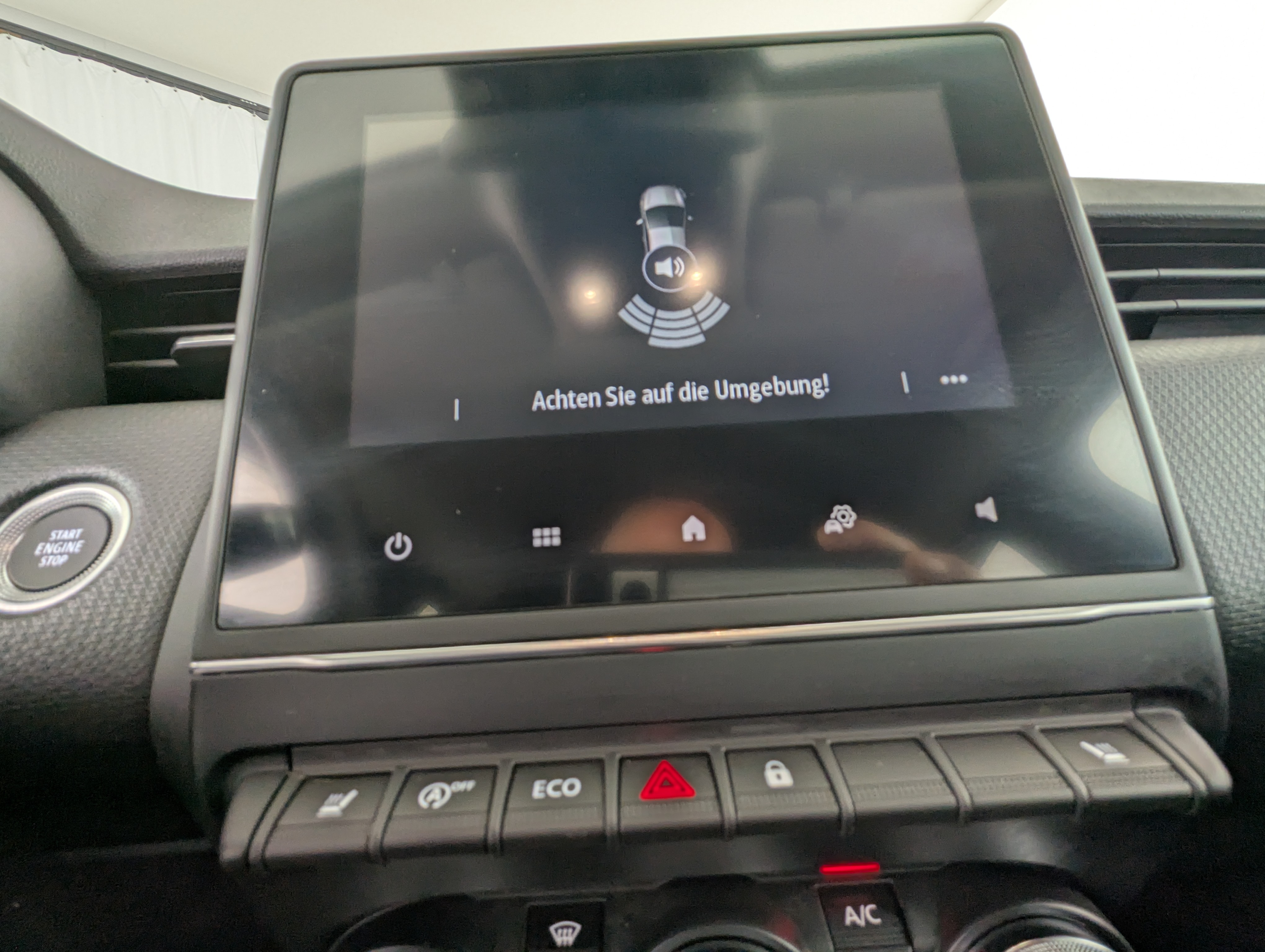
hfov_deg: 94.4
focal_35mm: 16
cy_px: 476
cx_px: 632
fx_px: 586
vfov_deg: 78.2
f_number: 2.2
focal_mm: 2.35
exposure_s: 1/49.3
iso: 87
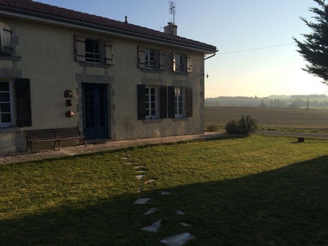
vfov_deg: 48.2
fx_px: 275
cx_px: 164
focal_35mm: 29
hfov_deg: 61.7
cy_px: 123
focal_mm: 4.15
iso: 32
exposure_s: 1/2160
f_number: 2.2
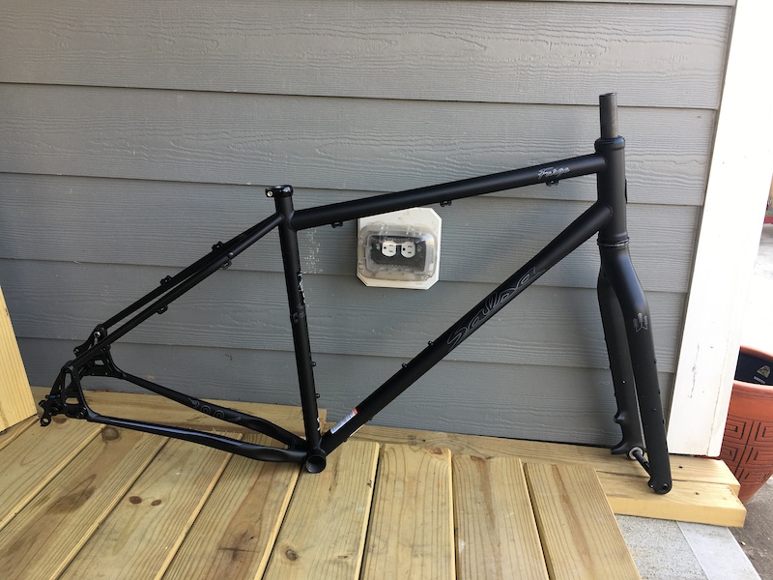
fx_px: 648
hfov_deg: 61.7
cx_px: 386
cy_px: 290
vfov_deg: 48.2
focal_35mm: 29
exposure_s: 1/40
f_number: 2.2
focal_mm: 4.15
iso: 25
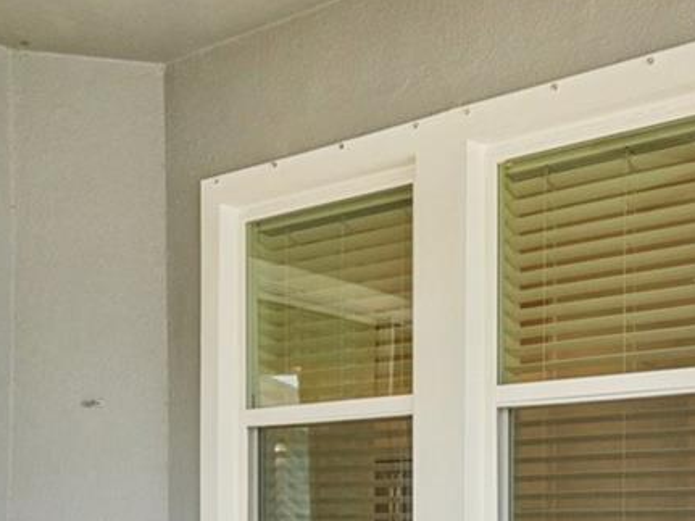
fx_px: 1004
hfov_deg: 37.0
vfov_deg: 27.3
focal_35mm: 50
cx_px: 548
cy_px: 534
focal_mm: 14
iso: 400
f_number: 8
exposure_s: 1/50
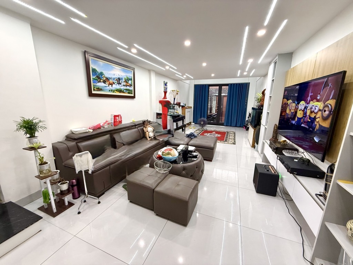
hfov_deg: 102.1
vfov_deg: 85.7
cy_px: 132
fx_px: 143
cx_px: 176
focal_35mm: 14
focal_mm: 2.22
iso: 250
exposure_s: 1/100
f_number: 2.2
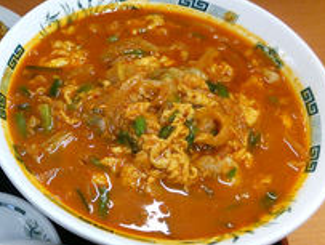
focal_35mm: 59
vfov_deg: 24.9
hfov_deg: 30.7
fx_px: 555
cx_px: 13
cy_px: 112
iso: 64
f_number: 1.94
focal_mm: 4.06
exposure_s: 1/59
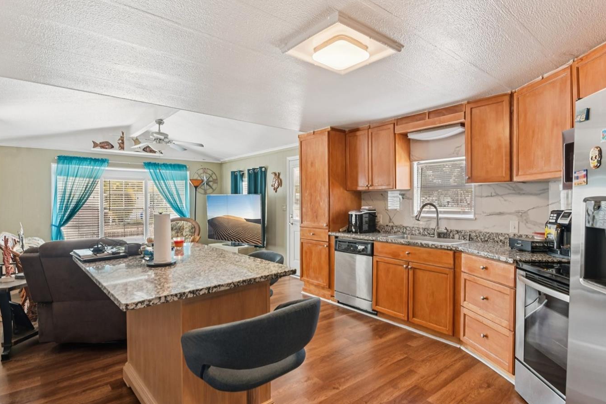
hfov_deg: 86.9
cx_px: 314
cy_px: 210
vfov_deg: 64.5
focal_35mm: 19
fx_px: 320
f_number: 8
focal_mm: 16
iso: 400
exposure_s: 1/13
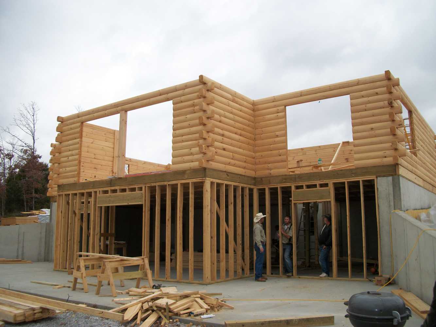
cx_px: 218
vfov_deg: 44.2
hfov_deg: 56.8
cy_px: 164
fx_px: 403
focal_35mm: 32
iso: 80
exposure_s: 1/320
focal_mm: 5.7
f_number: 2.9
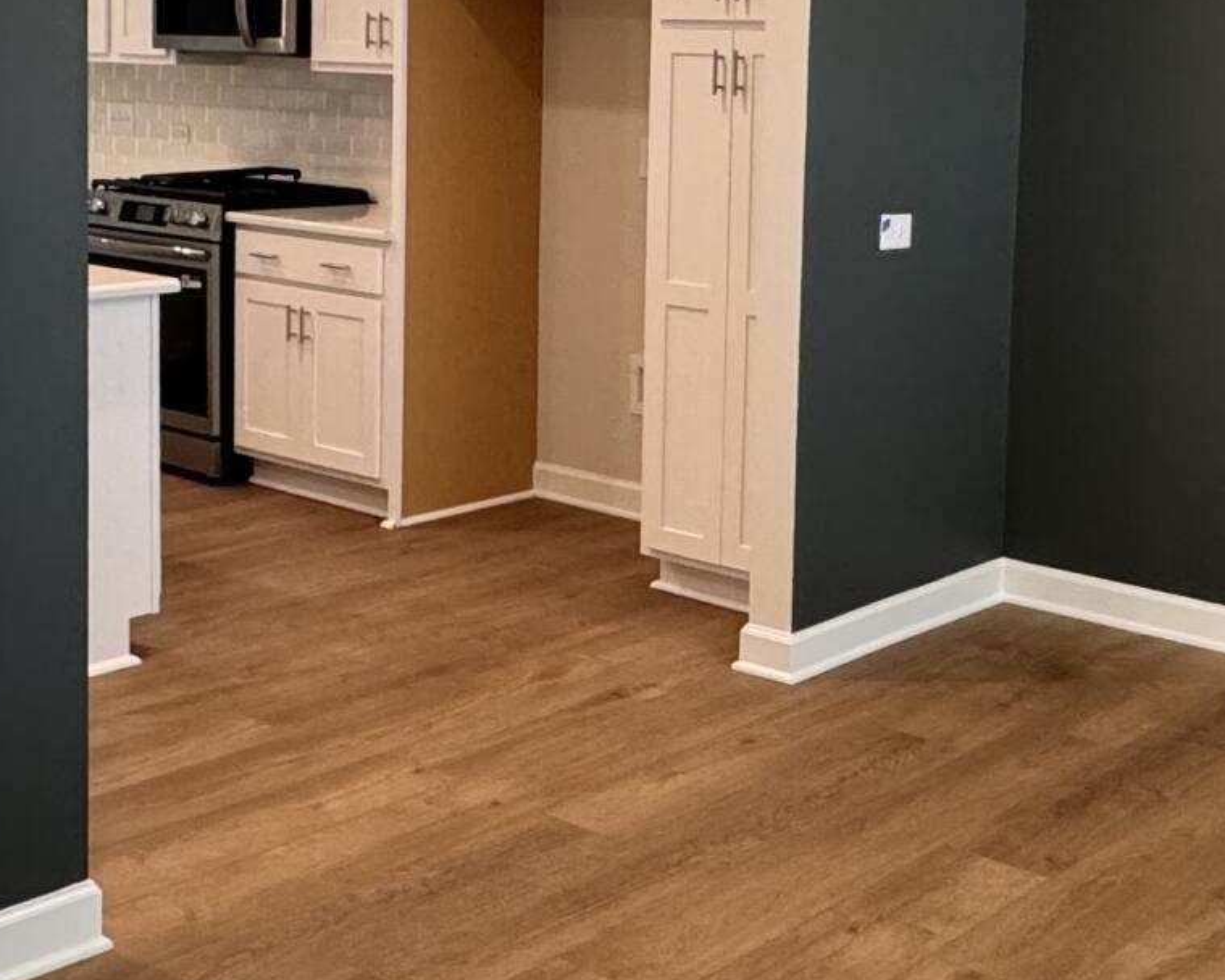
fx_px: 1958
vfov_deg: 27.7
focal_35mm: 54
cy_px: 231
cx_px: 768
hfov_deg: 34.6
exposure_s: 1/120
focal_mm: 2.22
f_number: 2.2
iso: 320
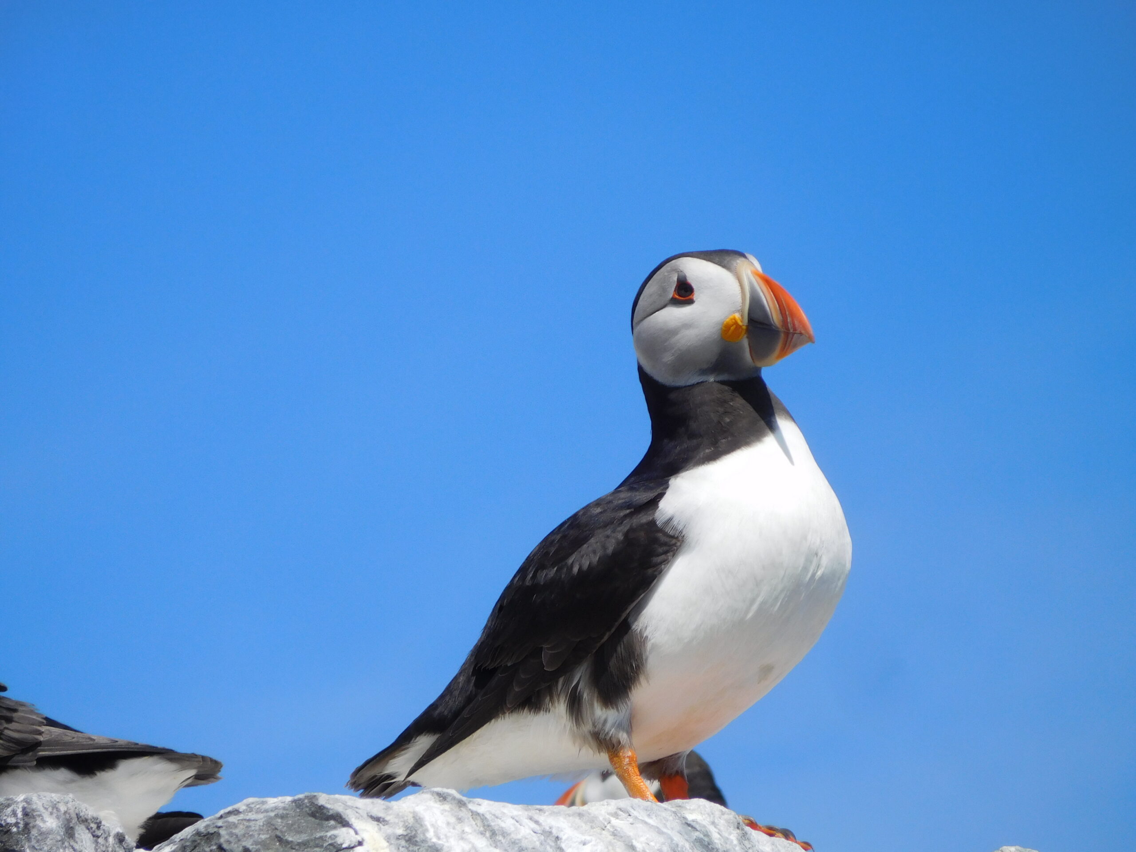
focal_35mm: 500
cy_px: 426
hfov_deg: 4.0
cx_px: 568
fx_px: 16409
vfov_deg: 3.0
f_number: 6.5
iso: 125
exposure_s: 1/640
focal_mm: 90
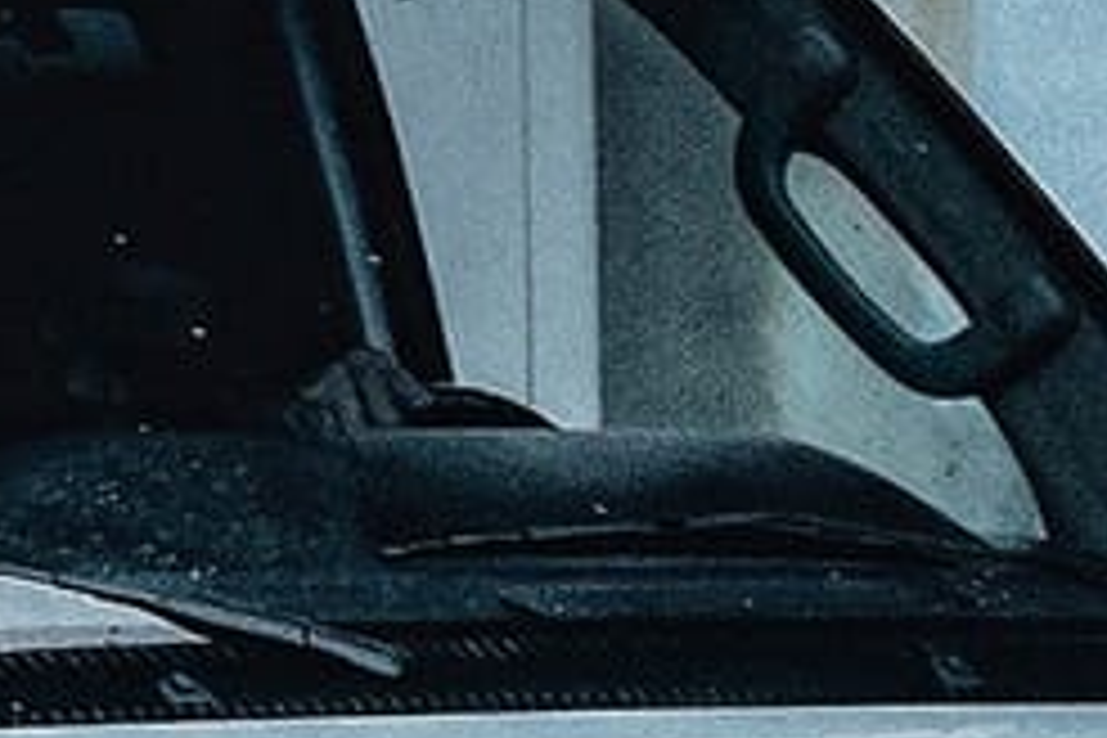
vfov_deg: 0.9
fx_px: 48427
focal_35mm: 1575
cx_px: -1480
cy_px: 909
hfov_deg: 1.3
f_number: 4
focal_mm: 134.4
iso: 1000
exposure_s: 1/2500
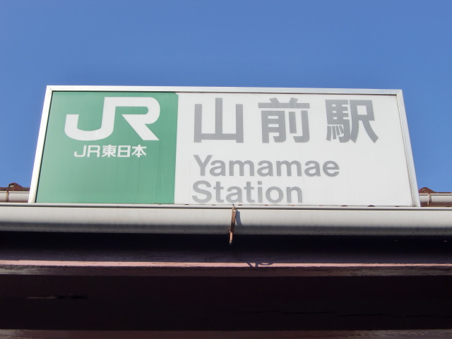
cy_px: 170
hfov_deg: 41.2
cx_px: 226
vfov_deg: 31.5
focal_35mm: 46
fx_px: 601
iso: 64
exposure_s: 1/125
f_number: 8.8
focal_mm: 8.2
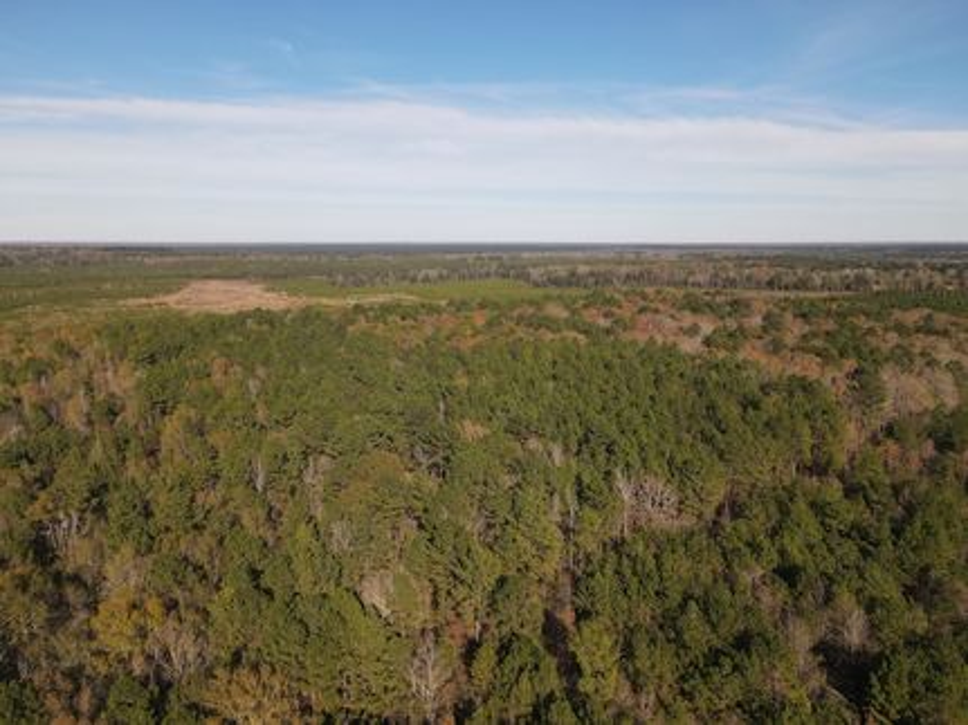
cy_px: 362
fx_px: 671
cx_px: 484
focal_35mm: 24
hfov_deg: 71.6
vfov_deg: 56.8
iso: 100
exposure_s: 1/50
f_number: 2.8
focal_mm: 4.5
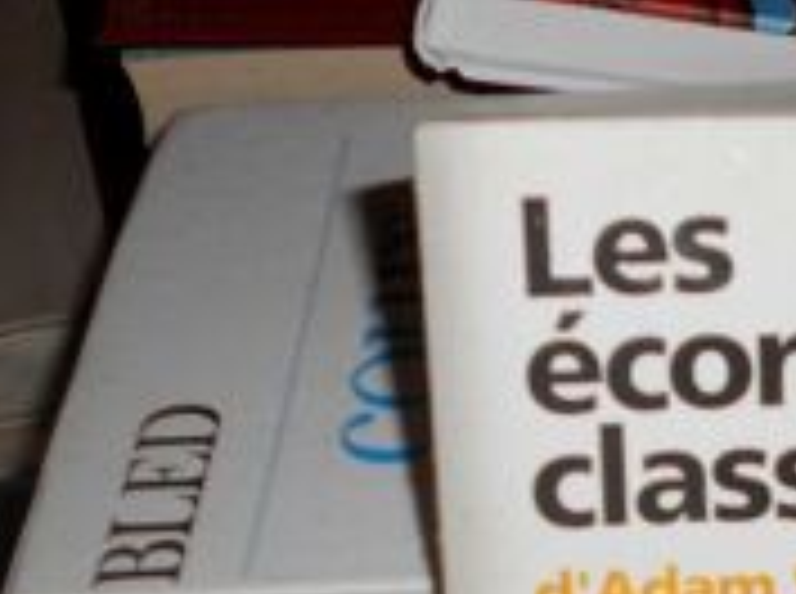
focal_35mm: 92
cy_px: 801
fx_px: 2111
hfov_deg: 20.3
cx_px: 895
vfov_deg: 15.2
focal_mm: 5.8
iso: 80
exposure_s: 1/30
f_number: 3.6
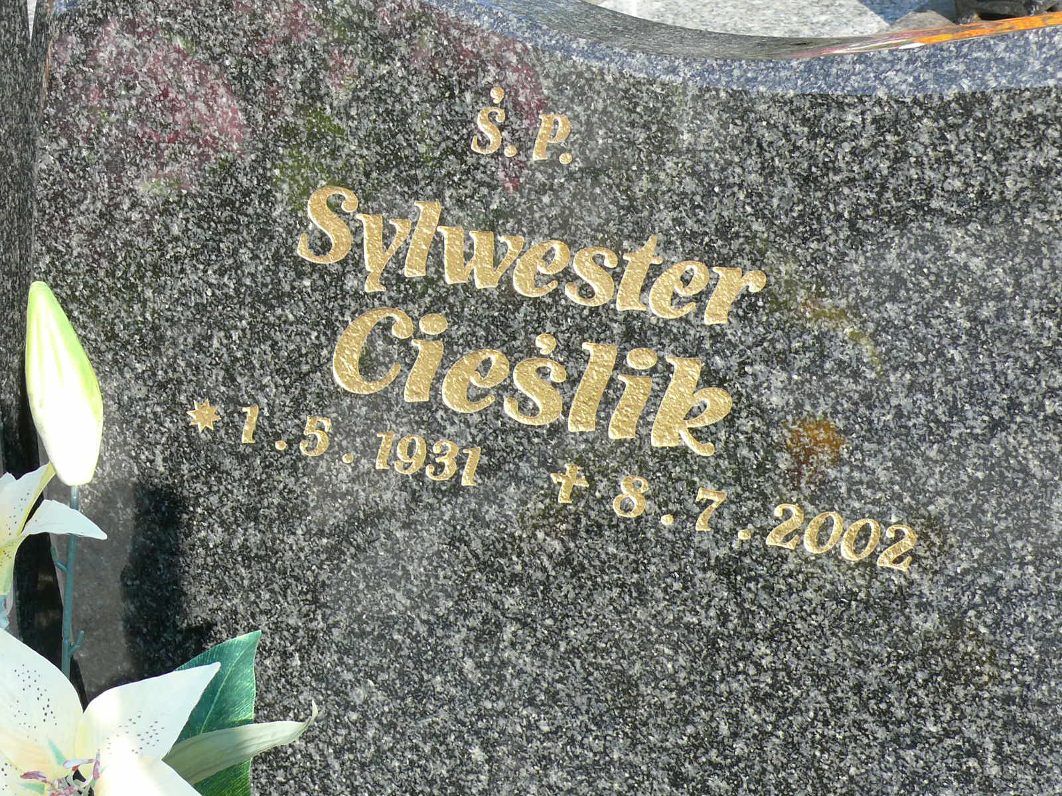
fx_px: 3129
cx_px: 531
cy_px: 398
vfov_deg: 14.5
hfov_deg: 19.3
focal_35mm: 102
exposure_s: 1/200
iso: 100
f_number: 4.5
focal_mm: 13.4
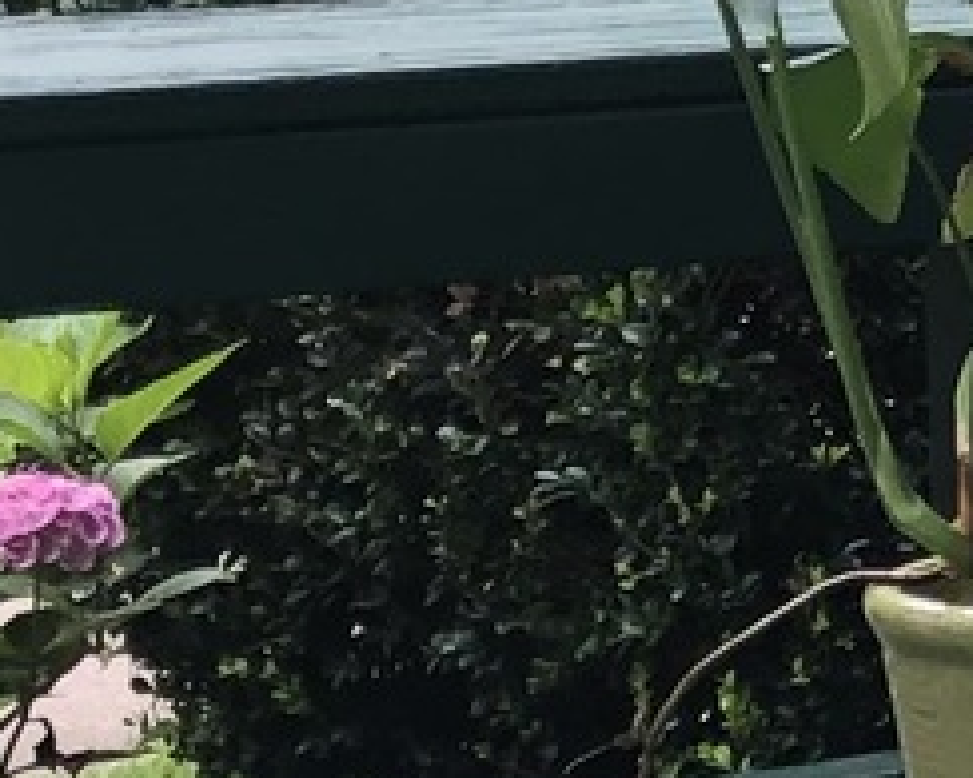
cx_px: 2756
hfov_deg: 7.7
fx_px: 6448
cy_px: -8
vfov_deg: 6.9
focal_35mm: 224
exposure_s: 1/120
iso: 32
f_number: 1.8
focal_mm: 3.99
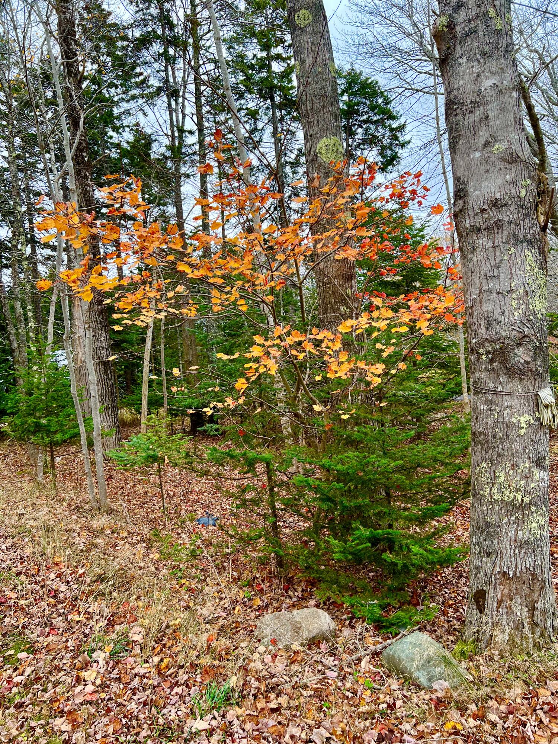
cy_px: 372
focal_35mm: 26
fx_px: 559
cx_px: 279
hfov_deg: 53.1
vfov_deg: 67.3
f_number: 1.5
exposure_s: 1/188
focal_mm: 5.7
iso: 40
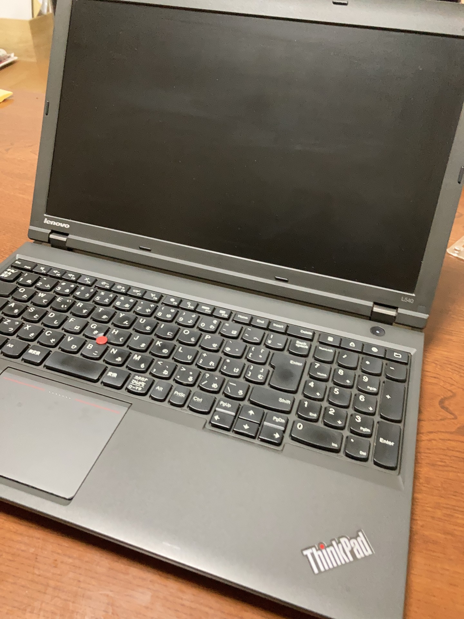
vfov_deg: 63.4
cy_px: 310
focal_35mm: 28
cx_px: 232
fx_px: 500
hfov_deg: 49.7
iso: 640
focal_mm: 3.99
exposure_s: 1/30
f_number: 1.8
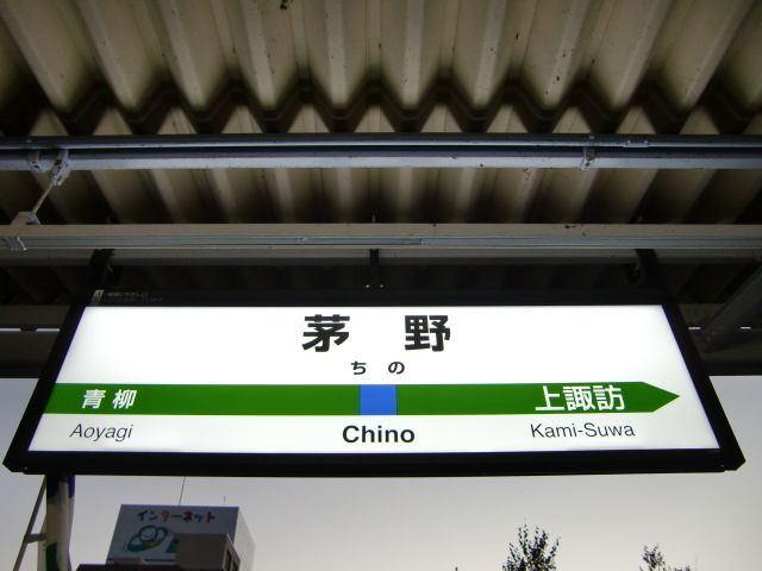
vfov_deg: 49.7
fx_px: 616
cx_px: 381
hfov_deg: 63.4
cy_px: 286
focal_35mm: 28
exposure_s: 1/60
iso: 100
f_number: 2.6
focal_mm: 4.9
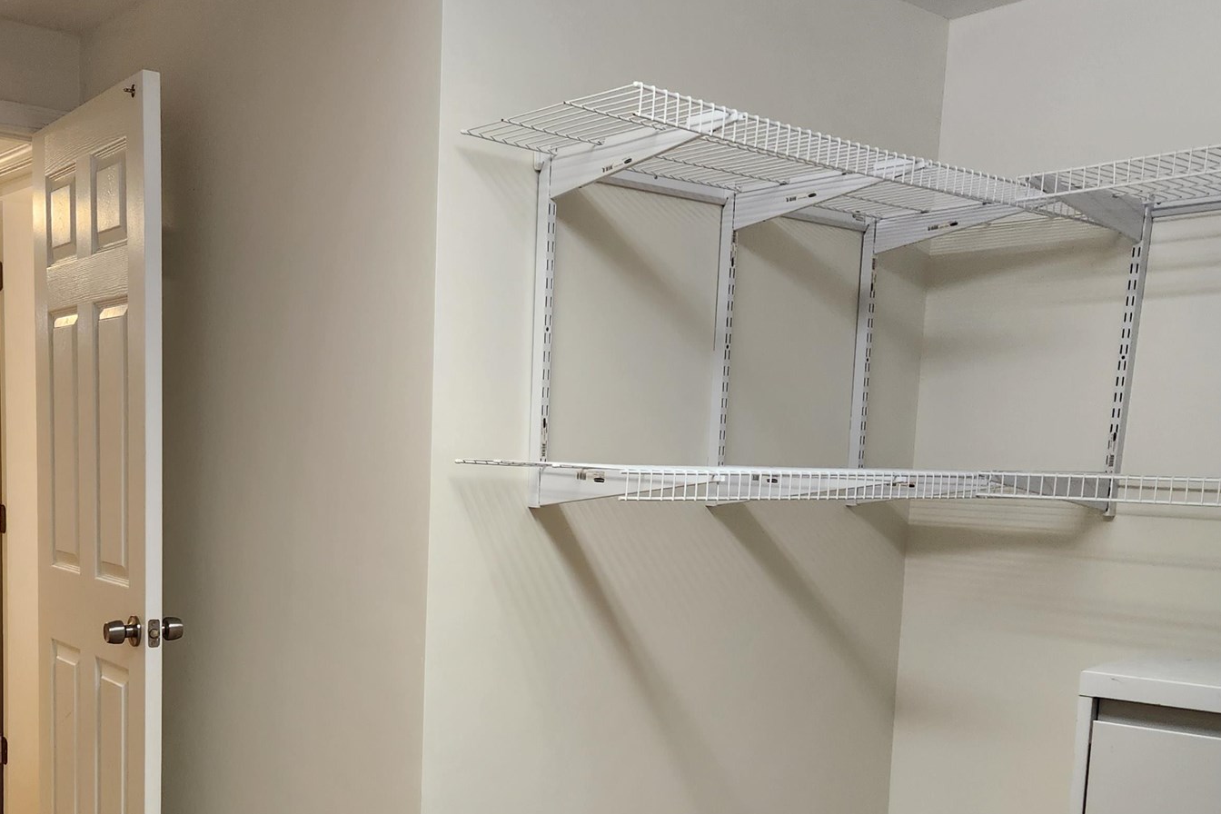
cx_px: 449
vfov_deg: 31.9
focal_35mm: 41
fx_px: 1390
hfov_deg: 46.9
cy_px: 639
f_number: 1.8
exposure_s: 1/120
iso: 160
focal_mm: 5.4
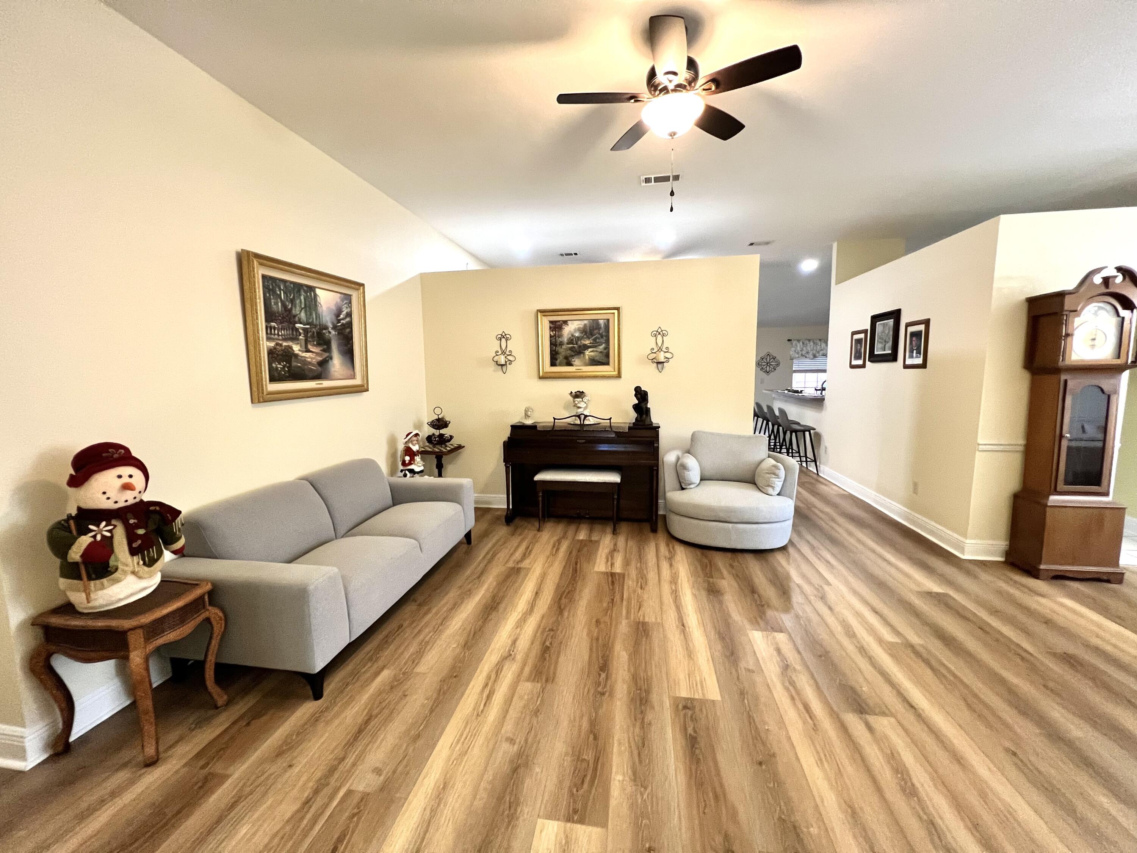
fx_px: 427
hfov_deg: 106.2
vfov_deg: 89.9
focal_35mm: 13
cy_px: 426
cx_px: 568
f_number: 1.8
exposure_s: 1/60
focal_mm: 1.57
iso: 320
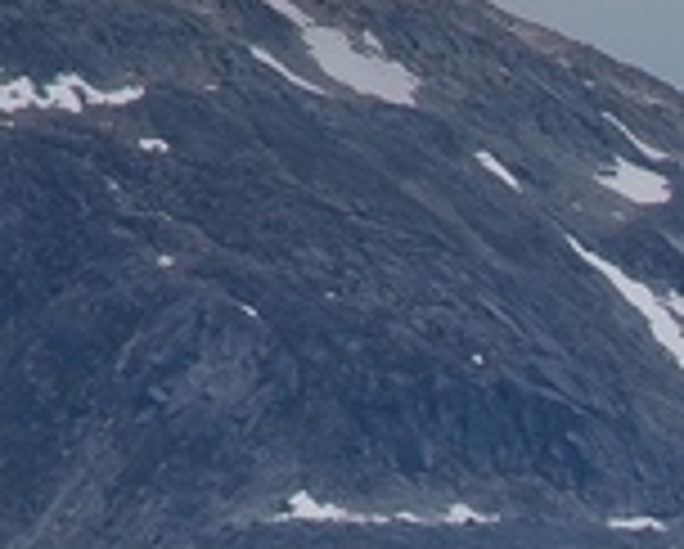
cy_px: 1413
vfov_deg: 1.6
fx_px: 19175
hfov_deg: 2.0
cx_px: 2079
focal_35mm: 946
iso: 100
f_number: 7.1
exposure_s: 1/250
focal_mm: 120
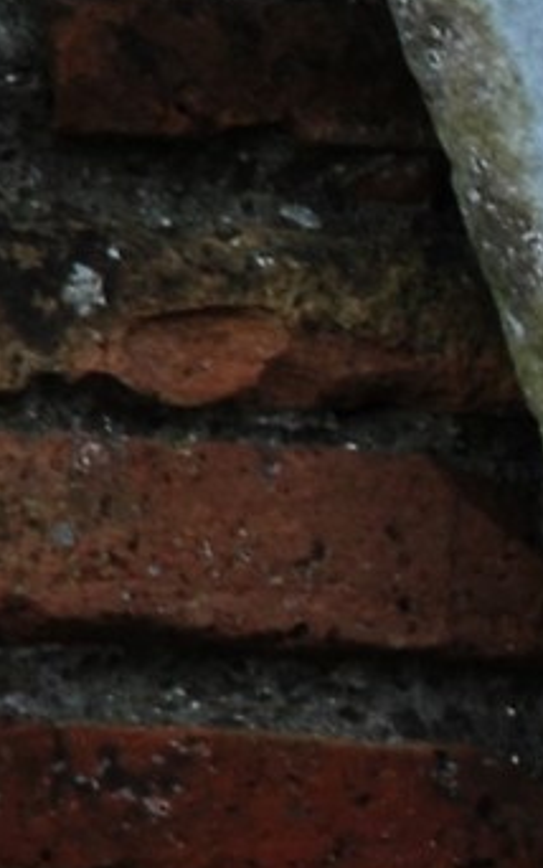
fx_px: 17791
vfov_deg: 2.8
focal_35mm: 752
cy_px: 459
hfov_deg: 1.7
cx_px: 1411
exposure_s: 1/100
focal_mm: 70
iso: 100
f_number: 6.3
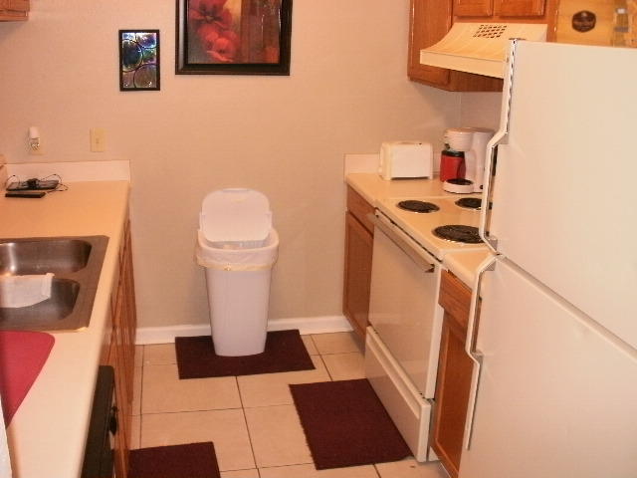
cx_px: 318
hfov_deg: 51.4
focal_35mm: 36
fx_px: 662
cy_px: 239
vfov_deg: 39.7
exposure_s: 1/30
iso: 160
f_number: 3.5
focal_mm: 6.3
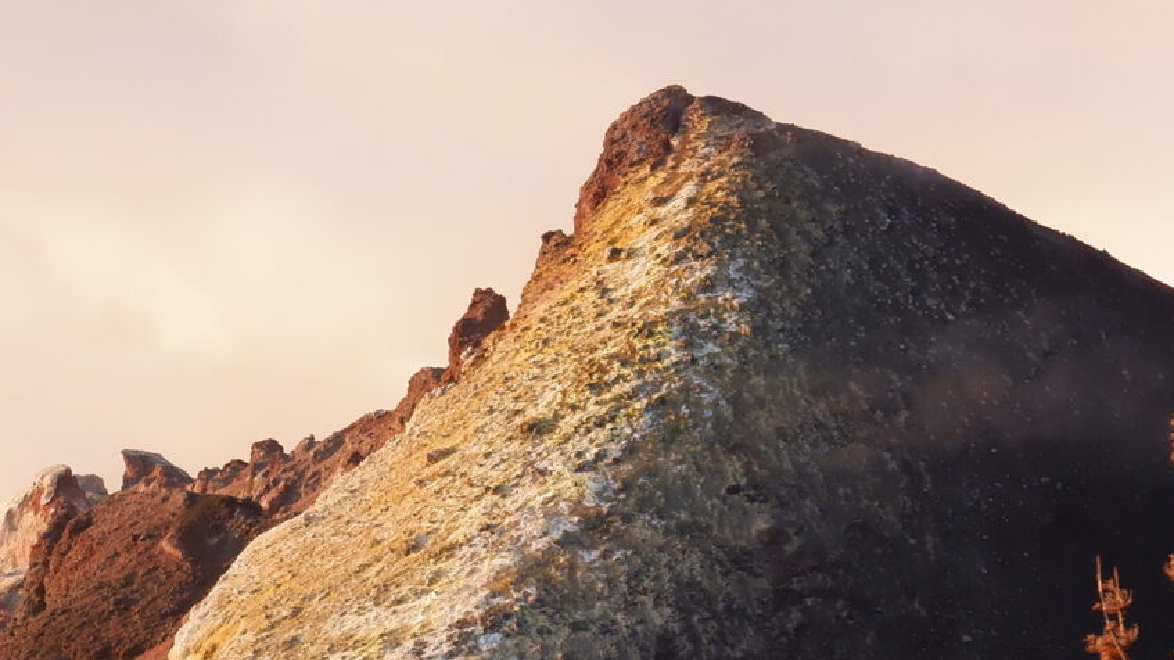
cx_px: -33
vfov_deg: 4.9
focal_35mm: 247
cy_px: 504
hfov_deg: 8.7
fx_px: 7687
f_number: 4
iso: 400
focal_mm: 52
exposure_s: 1/180
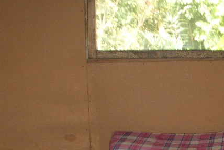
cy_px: 158
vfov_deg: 15.4
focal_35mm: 87
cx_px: 176
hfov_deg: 23.1
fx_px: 542
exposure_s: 1/60
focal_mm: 5.8
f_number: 2.6
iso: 100
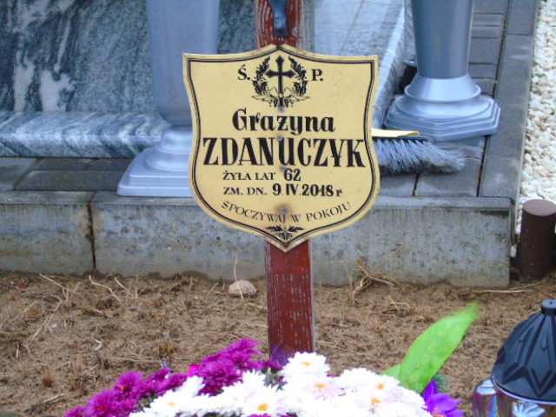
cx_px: 278
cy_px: 208
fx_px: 1992
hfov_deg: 15.9
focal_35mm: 124
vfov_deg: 12.0
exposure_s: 1/30
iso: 80
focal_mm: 22
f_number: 4.6
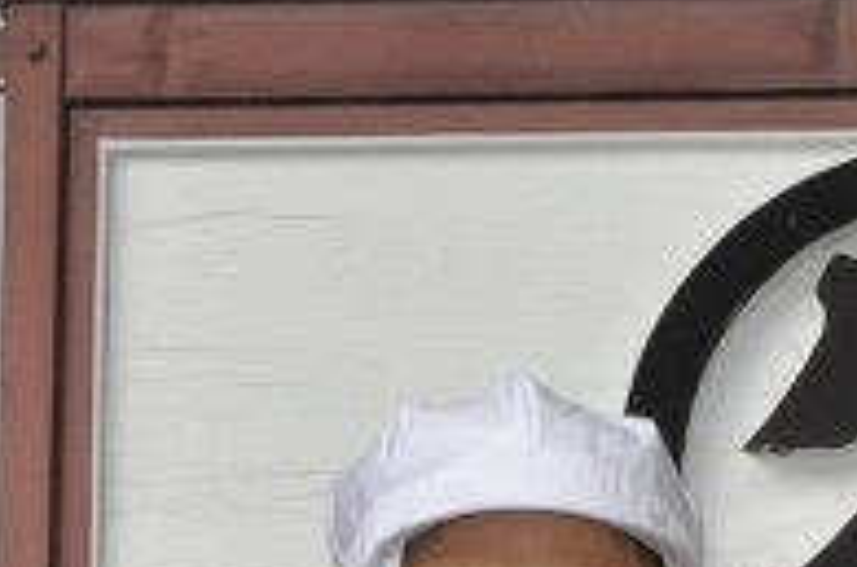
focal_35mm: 293
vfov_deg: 4.7
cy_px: 264
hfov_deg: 7.0
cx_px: 923
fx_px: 6958
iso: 1600
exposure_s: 1/200
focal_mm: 38
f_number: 16
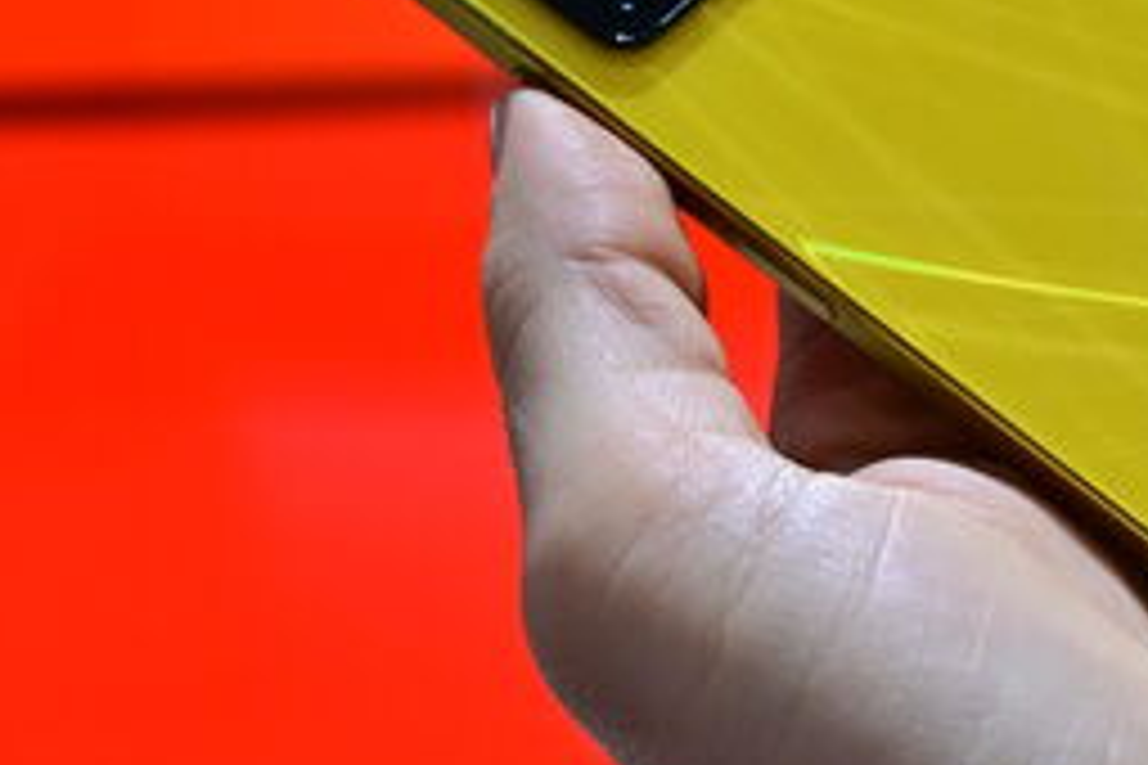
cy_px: 200
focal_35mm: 101
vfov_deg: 13.5
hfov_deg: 19.7
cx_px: 1080
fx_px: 3221
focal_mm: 28
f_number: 5.6
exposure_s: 1/125
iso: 250
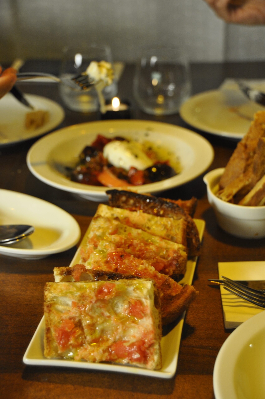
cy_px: 200
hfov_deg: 21.5
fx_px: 697
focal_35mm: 63
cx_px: 132
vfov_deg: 31.9
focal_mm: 42
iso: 400
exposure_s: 1/20
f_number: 4.5
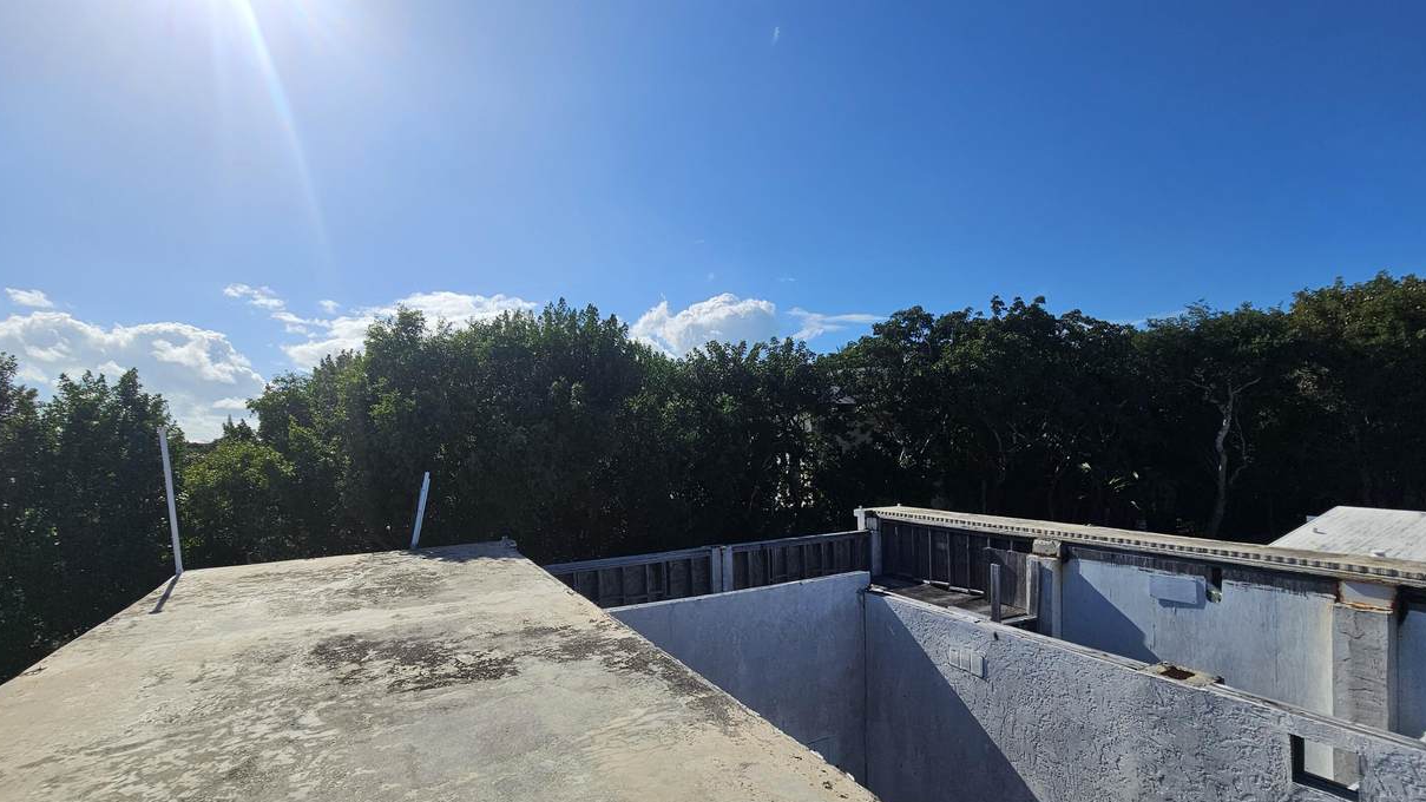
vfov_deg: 70.2
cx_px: 685
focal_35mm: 15
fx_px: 567
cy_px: 452
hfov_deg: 102.9
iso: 50
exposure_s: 1/5401
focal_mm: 2.2
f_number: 2.2
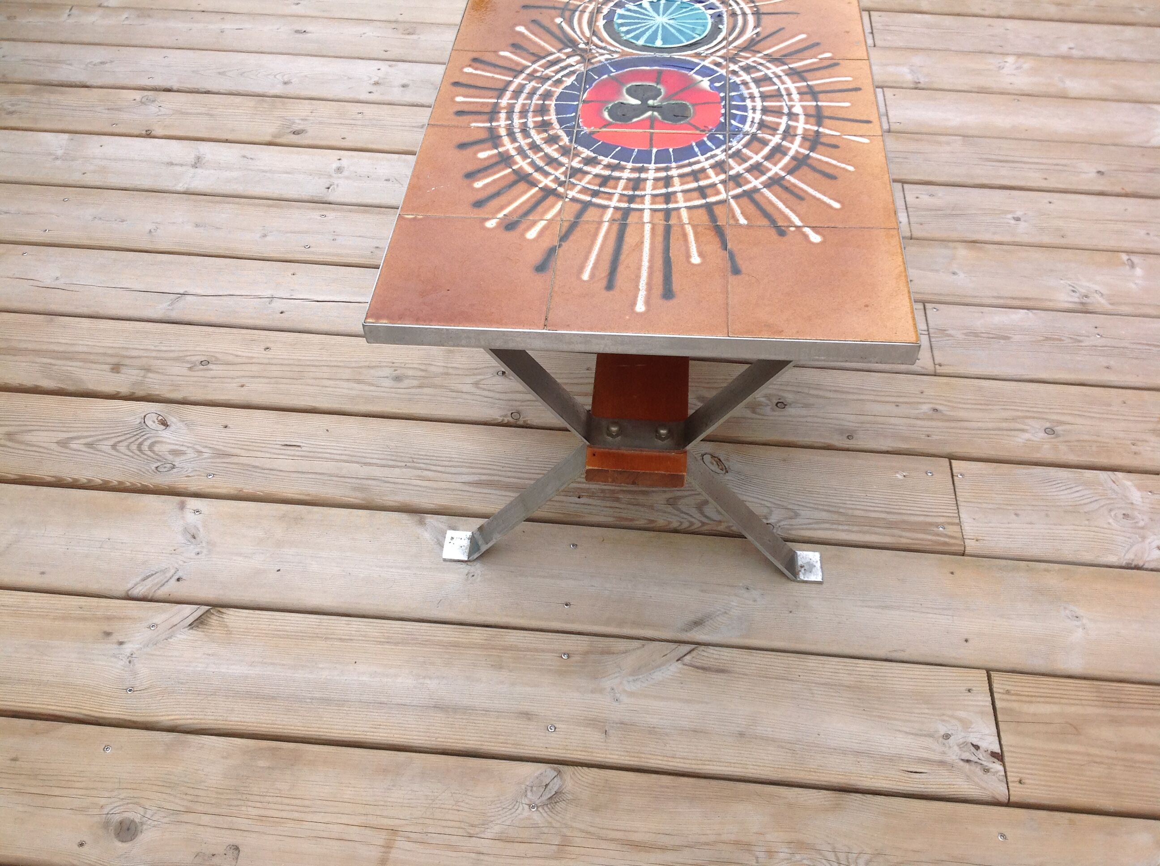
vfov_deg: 40.6
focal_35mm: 35
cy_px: 433
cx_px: 580
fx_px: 1171
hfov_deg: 52.7
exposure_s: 1/975
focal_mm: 4.28
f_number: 2.4
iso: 50
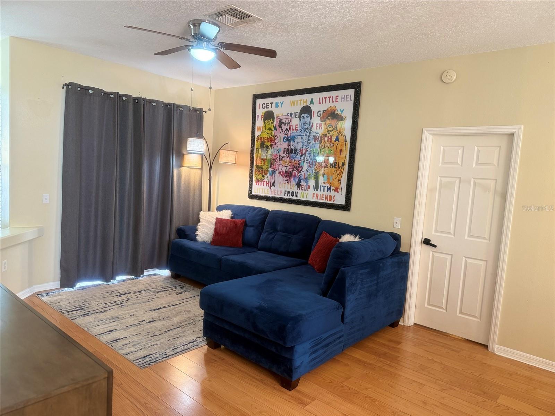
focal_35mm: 24
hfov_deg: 71.6
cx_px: 278
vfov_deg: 56.8
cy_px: 208
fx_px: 385
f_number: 1.78
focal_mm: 6.76
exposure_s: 1/120
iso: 200
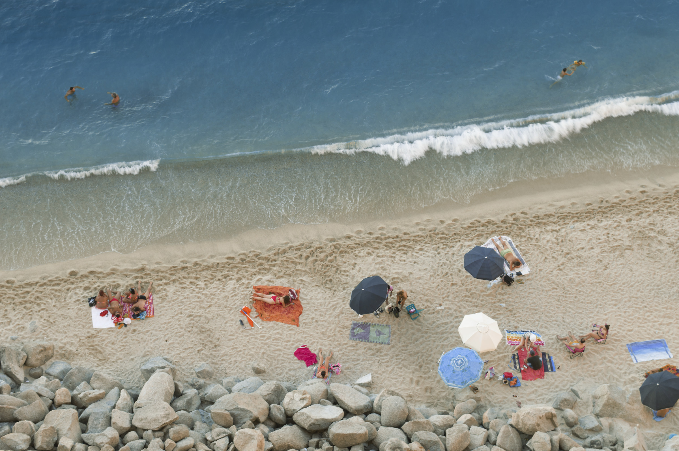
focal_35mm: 69
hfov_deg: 29.3
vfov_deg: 19.7
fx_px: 1300
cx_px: 340
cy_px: 226
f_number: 10
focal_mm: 46
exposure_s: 1/20
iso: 100
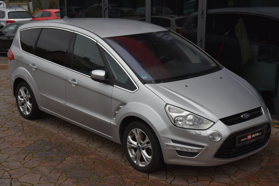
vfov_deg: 23.4
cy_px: 93
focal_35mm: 58
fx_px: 450
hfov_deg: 34.5
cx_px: 140
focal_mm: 58
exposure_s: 1/320
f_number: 9
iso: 500
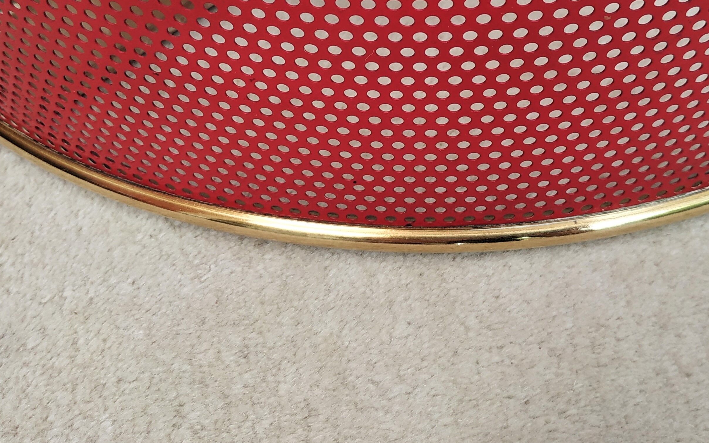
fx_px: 811
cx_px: 380
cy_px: 95
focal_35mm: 42
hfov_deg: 47.2
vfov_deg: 29.9
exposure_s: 1/50
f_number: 1.9
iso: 100
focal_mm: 3.94
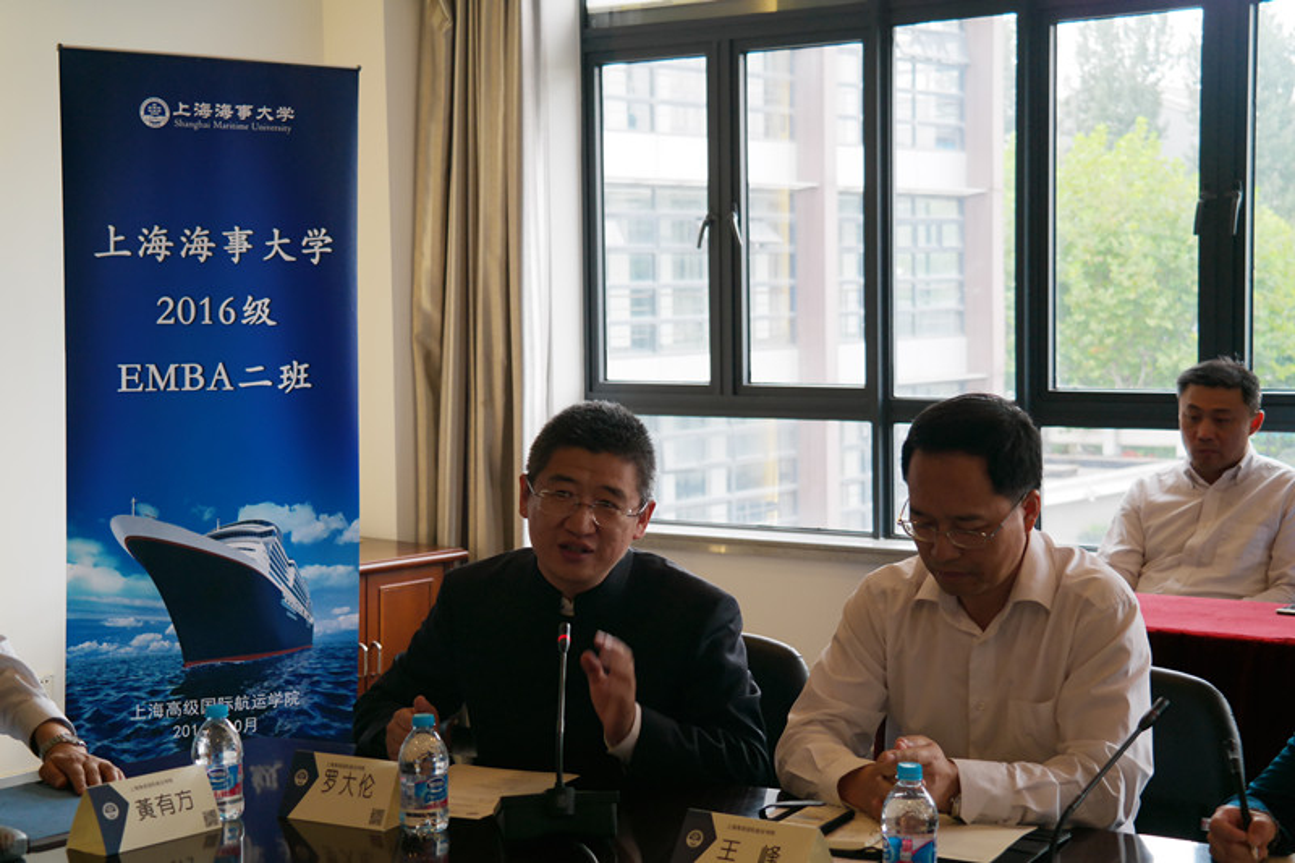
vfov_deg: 21.2
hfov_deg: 31.4
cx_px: 648
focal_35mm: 64
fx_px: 2302
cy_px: 432
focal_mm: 42
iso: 800
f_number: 5
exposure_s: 1/60
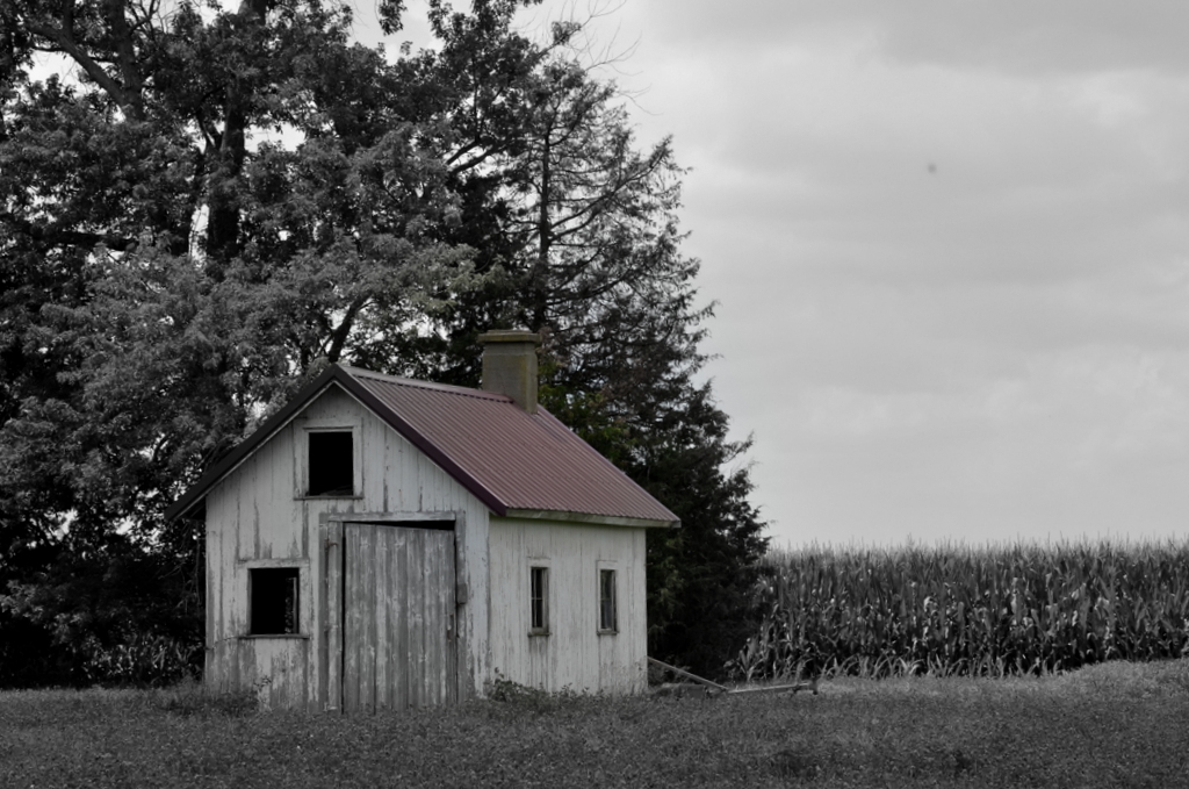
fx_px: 3709
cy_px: 394
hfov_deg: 18.2
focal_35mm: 112
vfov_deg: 12.1
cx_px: 594
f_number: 8
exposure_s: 1/250
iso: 110
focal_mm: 75
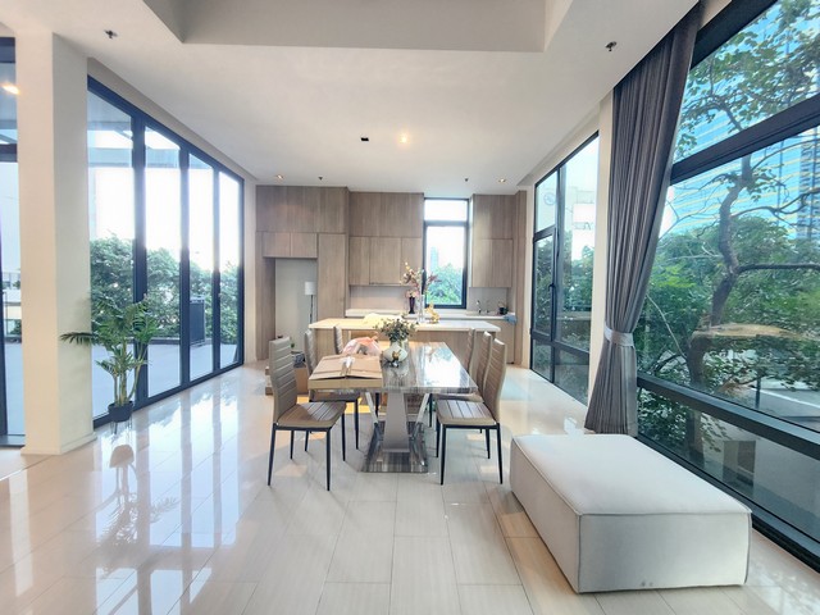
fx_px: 308
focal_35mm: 13
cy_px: 308
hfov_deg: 106.2
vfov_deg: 89.9
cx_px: 410
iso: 1250
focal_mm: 2.2
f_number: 2.2
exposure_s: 1/25
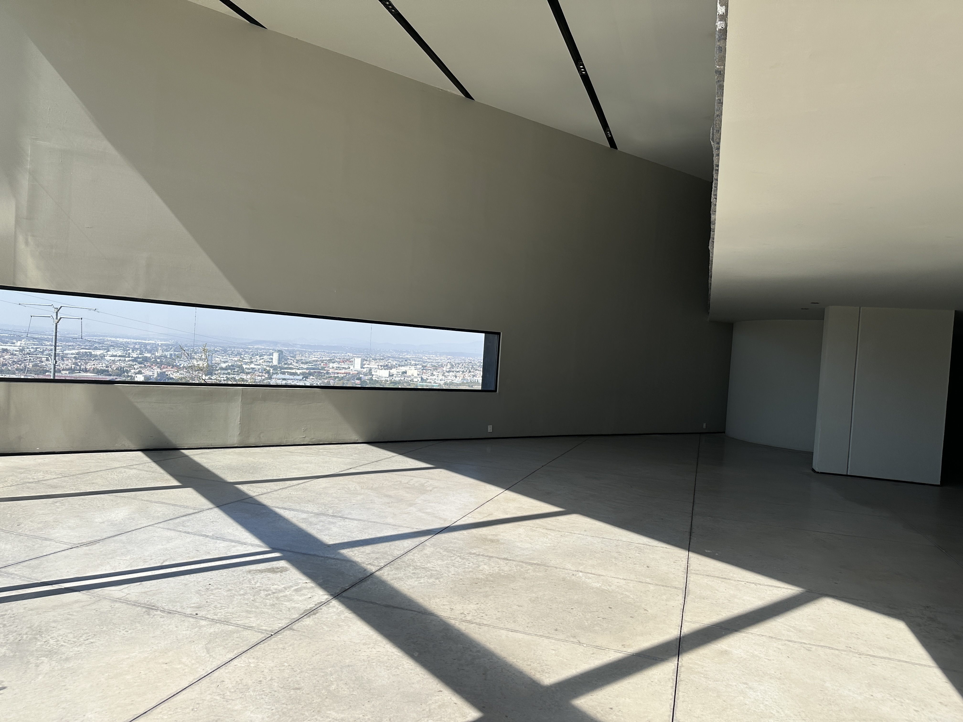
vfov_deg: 56.8
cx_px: 482
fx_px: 668
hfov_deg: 71.6
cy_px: 361
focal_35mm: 24
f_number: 1.78
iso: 80
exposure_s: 1/2882
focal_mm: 6.86
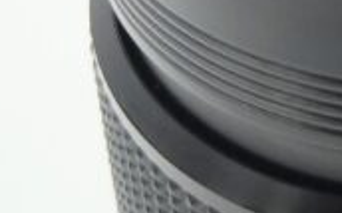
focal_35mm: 76
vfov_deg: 16.6
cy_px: -25
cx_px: 445
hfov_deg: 23.9
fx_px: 707
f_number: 1.8
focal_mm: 5.56
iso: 100
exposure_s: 1/337
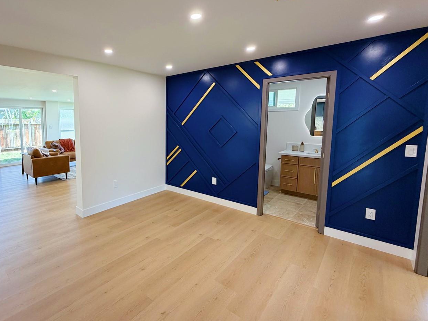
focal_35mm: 18
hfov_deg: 85.8
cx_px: 157
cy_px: 143
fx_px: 223
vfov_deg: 71.4
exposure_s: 1/120
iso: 125
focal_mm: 2.22
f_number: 2.2
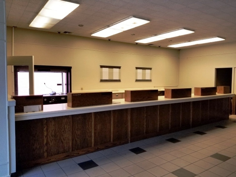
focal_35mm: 26
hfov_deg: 67.3
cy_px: 88
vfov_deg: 53.1
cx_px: 118
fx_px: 177
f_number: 1.7
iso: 100
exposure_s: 1/120
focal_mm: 4.25
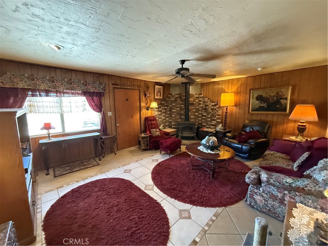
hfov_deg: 102.1
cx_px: 164
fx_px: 133
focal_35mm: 14
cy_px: 123
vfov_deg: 85.7
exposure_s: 1/60
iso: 1000
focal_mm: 2.22
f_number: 2.2
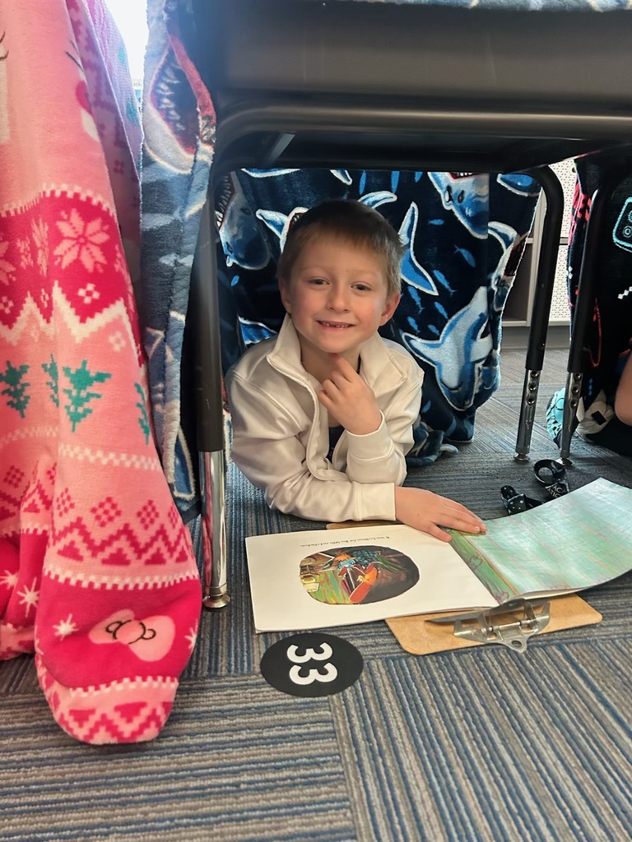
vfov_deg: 67.3
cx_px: 316
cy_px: 421
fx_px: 633
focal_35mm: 26
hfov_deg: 53.1
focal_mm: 5.7
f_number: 1.5
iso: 500
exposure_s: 1/38
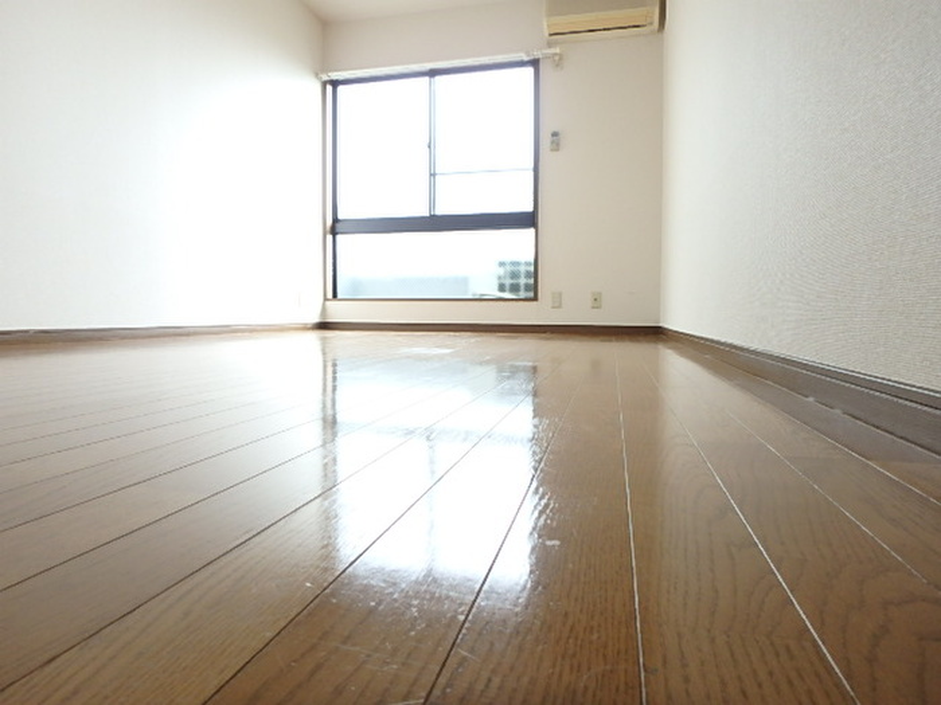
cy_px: 352
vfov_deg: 63.4
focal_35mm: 21
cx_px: 470
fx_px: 571
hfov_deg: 79.0
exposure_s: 1/30
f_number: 3.5
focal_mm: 3.7
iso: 250
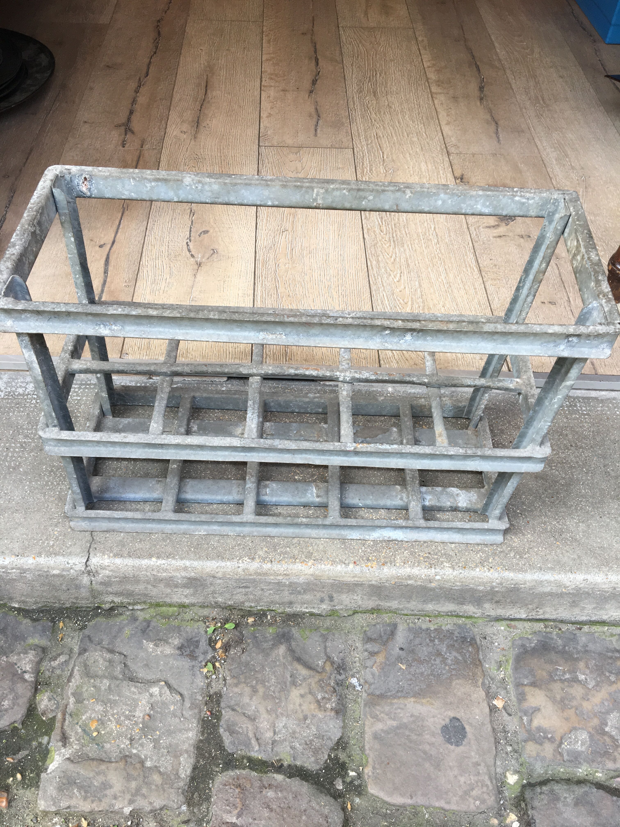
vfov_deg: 61.7
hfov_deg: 48.2
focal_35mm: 29
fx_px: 693
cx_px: 310
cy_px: 414
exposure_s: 1/100
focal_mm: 4.15
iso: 40
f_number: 2.2
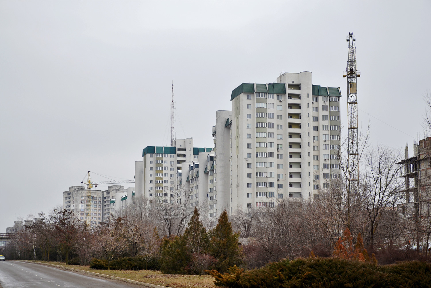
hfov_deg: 28.1
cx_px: 216
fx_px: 862
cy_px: 144
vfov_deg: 18.9
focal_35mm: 72
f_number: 4.8
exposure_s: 1/160
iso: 100
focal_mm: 48
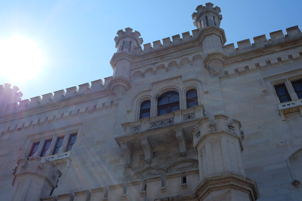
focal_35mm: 41
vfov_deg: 32.6
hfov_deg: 47.4
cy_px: 100
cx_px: 151
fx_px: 344
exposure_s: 1/350
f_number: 10
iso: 200
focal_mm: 27
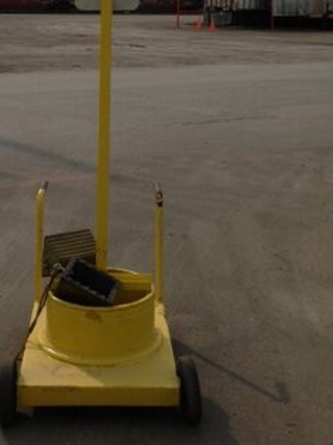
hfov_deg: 21.8
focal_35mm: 67
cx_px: 117
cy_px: 42
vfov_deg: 27.9
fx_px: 860
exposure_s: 1/3012
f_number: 2.4
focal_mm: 4.13
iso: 50
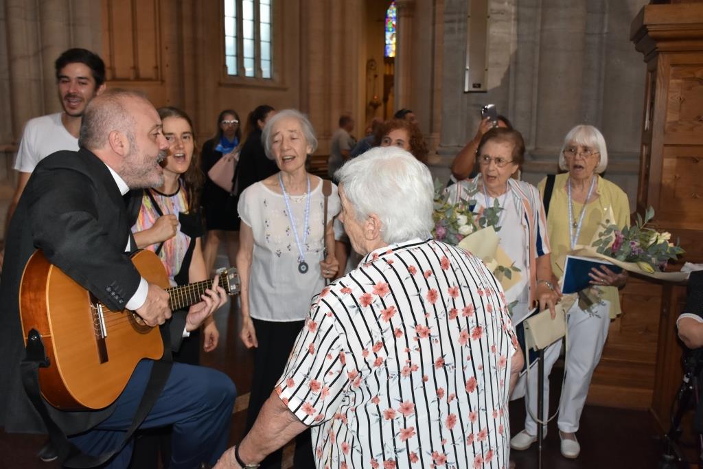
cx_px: 352
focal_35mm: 36
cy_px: 234
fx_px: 703
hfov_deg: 53.1
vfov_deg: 36.9
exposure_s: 1/60
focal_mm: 24
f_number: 5.6
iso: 1250
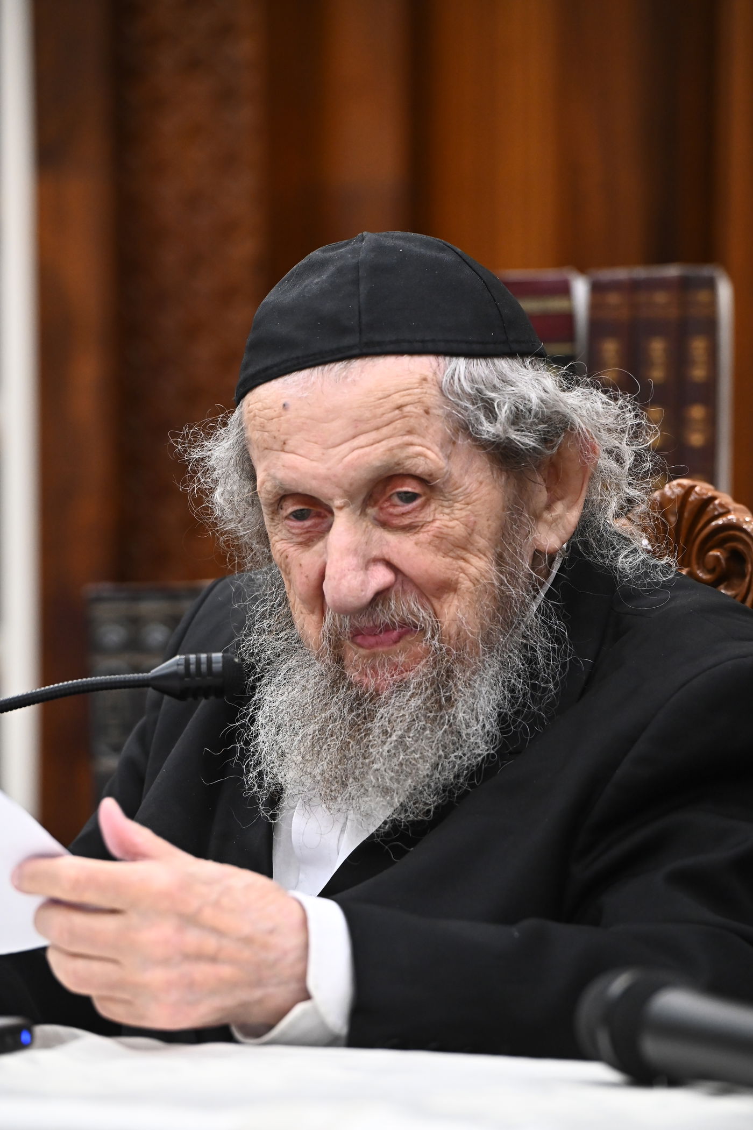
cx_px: 376
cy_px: 565
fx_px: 6277
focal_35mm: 200
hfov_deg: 6.9
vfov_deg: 10.3
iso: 3200
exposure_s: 1/200
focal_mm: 200
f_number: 6.3
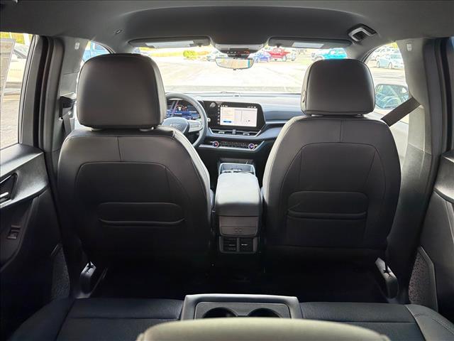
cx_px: 227
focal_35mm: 24
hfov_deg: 71.6
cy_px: 170
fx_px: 315
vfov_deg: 56.8
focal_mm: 6.76
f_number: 1.78
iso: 640
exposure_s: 1/166
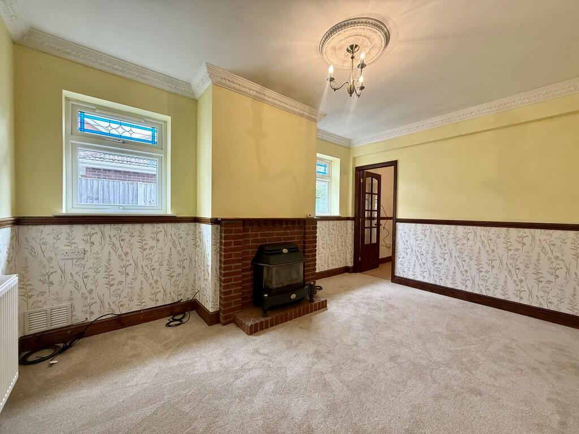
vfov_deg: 85.7
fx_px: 234
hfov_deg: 102.1
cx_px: 290
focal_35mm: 14
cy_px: 217
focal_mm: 2.22
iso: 250
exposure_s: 1/100
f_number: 2.2
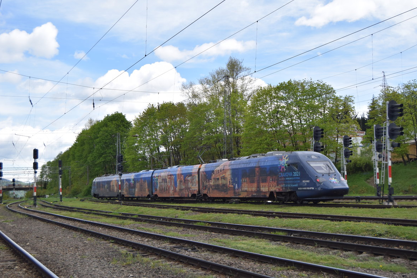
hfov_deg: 42.7
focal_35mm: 46
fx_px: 533
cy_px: 140
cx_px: 211
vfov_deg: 29.3
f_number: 5.6
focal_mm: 30
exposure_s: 1/1250
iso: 400
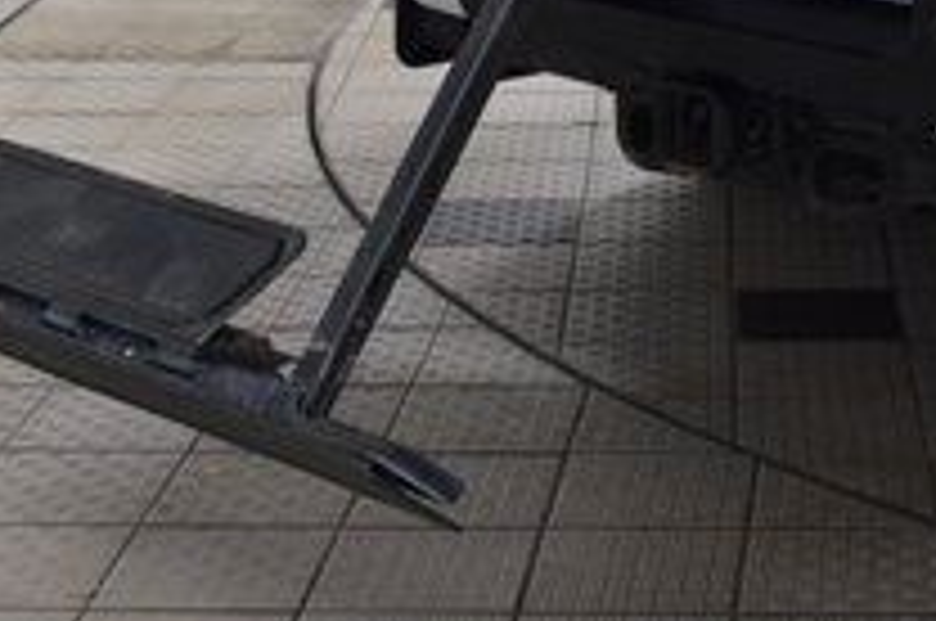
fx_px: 2882
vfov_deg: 11.9
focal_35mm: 111
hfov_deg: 18.0
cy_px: -223
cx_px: 922
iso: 1600
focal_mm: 24
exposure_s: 1/60
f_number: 6.3
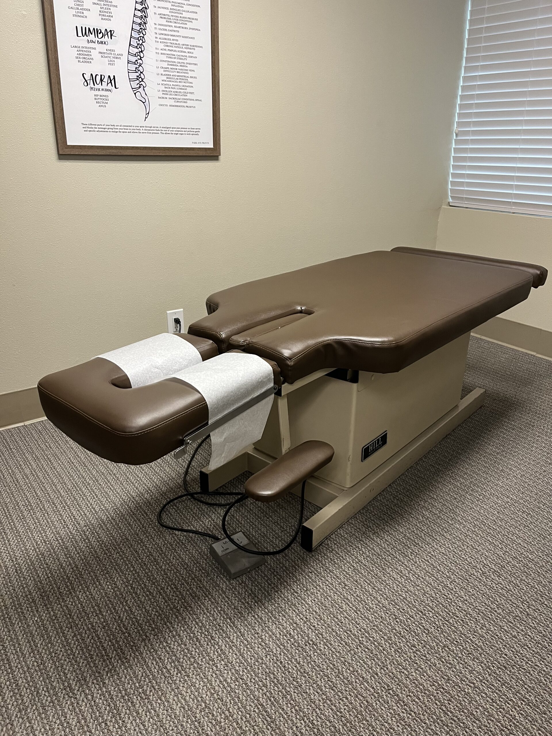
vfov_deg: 67.3
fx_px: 553
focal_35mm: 26
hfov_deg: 53.1
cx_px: 276
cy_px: 368
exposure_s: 1/60
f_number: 1.6
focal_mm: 5.1
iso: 160
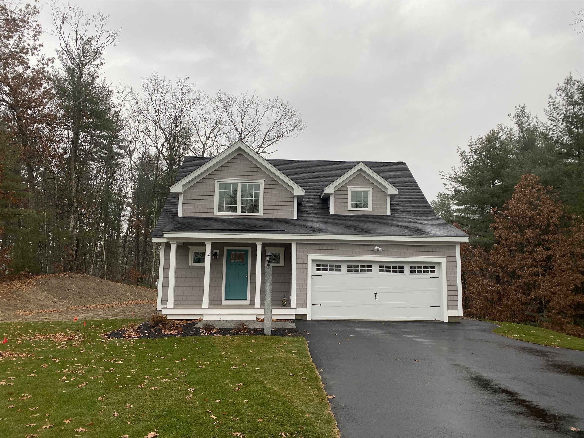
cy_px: 219
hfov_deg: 67.3
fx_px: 439
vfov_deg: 53.1
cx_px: 292
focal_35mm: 26
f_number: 1.8
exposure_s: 1/192
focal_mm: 4.25
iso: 32
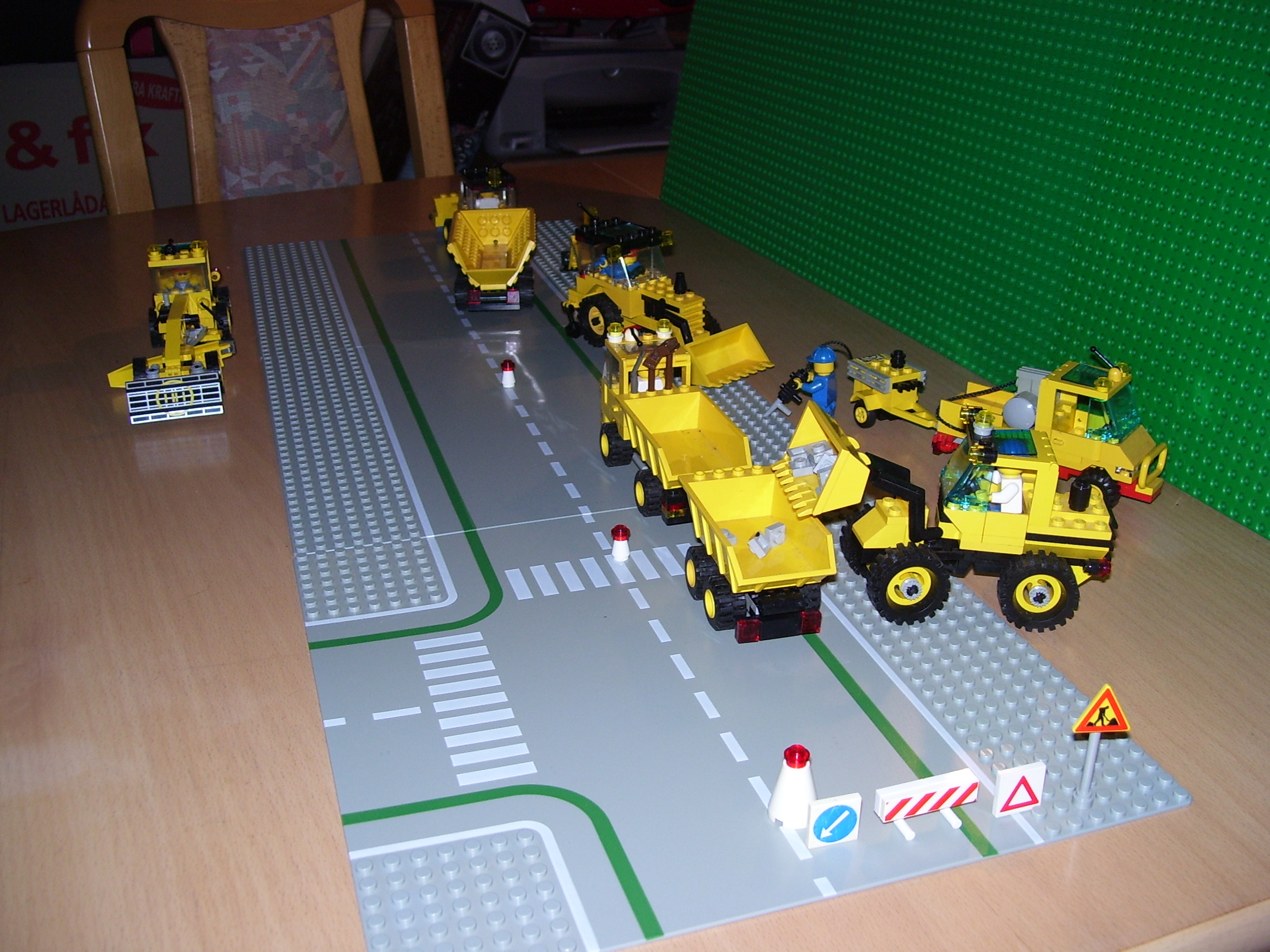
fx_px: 1321
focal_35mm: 36
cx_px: 635
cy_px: 476
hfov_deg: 51.4
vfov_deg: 39.7
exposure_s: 1/60
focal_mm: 6
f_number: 2.7
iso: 80
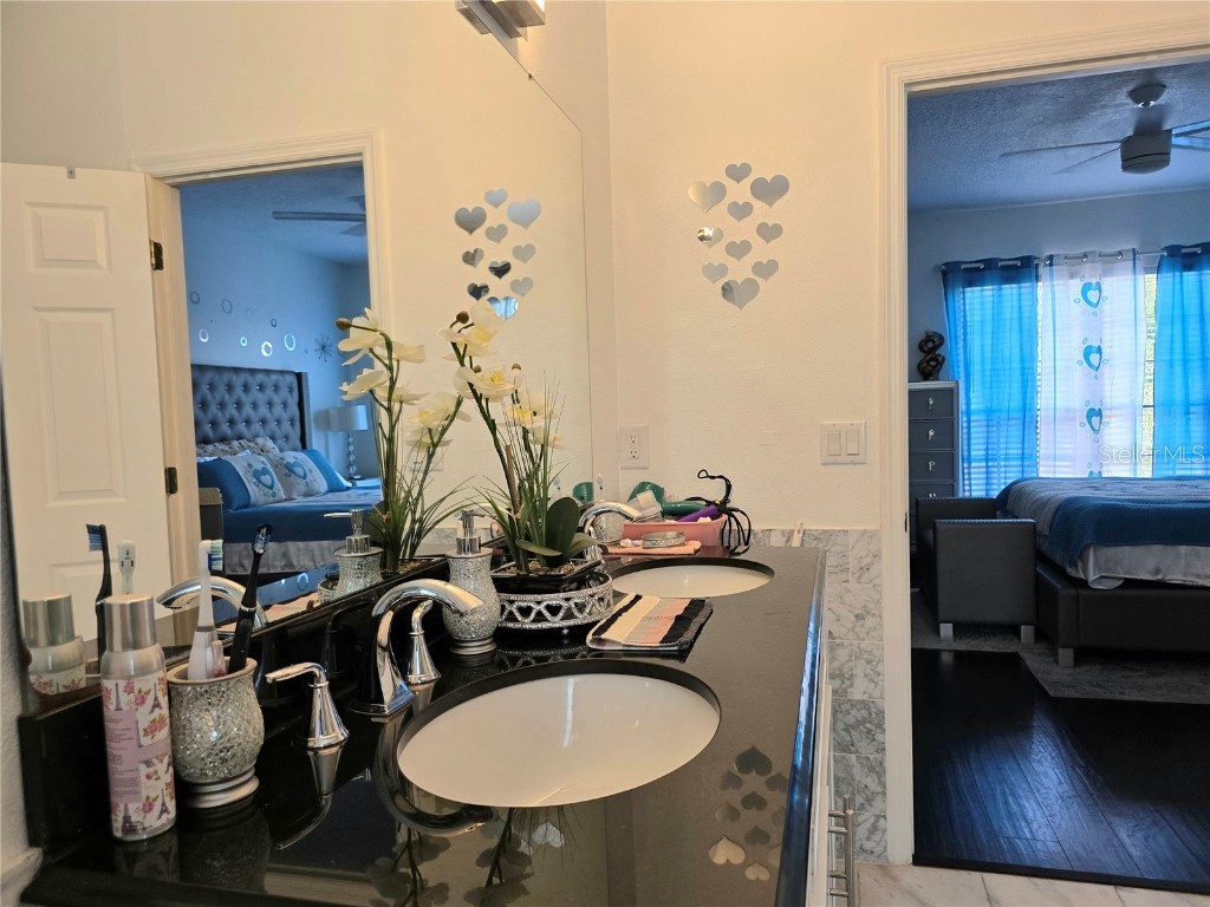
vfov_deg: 58.9
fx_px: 804
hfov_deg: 73.9
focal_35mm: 23
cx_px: 605
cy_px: 454
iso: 160
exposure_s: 1/120
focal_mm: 6.3
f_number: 1.7
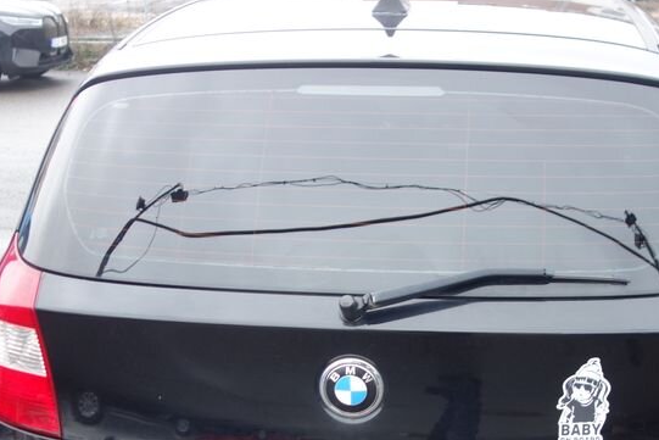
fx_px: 970
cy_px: 370
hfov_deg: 37.5
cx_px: 370
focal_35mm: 53
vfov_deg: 25.0
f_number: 1.8
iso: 125
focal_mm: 10.4
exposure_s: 1/40
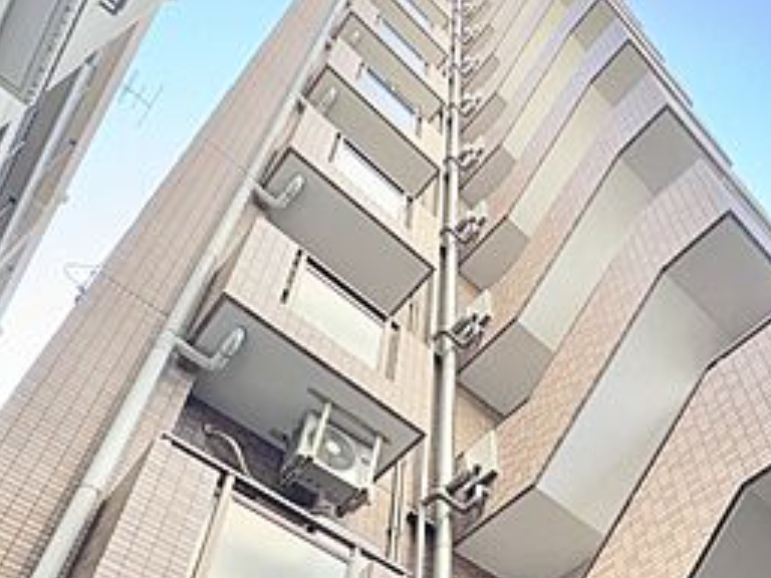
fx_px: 780
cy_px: 524
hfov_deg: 52.1
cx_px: 476
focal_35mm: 35
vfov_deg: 37.9
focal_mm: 2.22
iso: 80
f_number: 2.2
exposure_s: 1/99
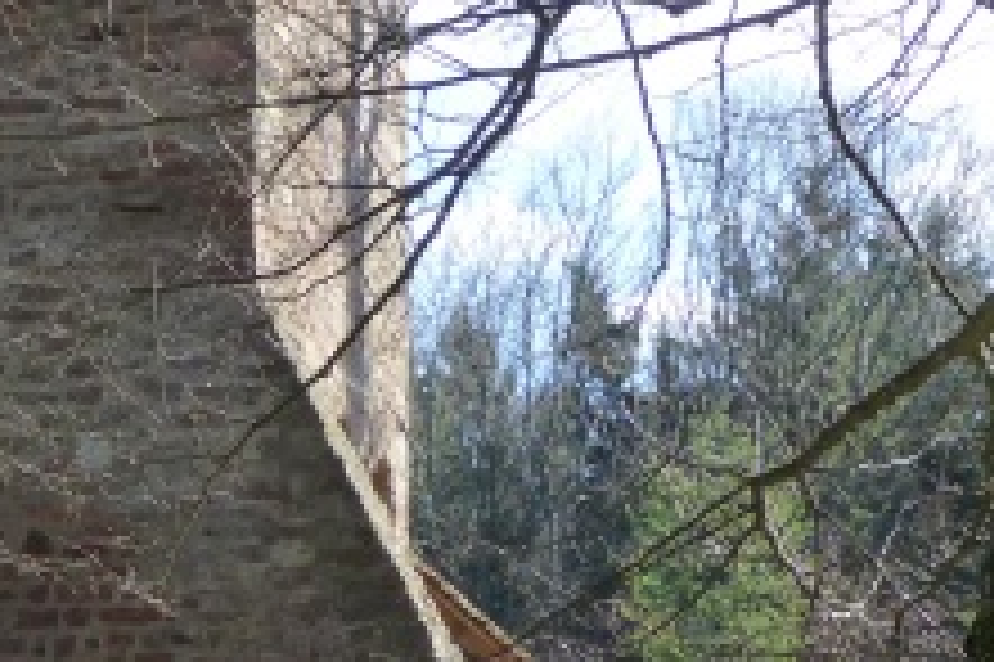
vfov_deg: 13.7
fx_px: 2731
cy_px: 549
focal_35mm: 99
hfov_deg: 20.1
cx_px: 31
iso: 160
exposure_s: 1/320
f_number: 3.7
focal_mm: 6.1
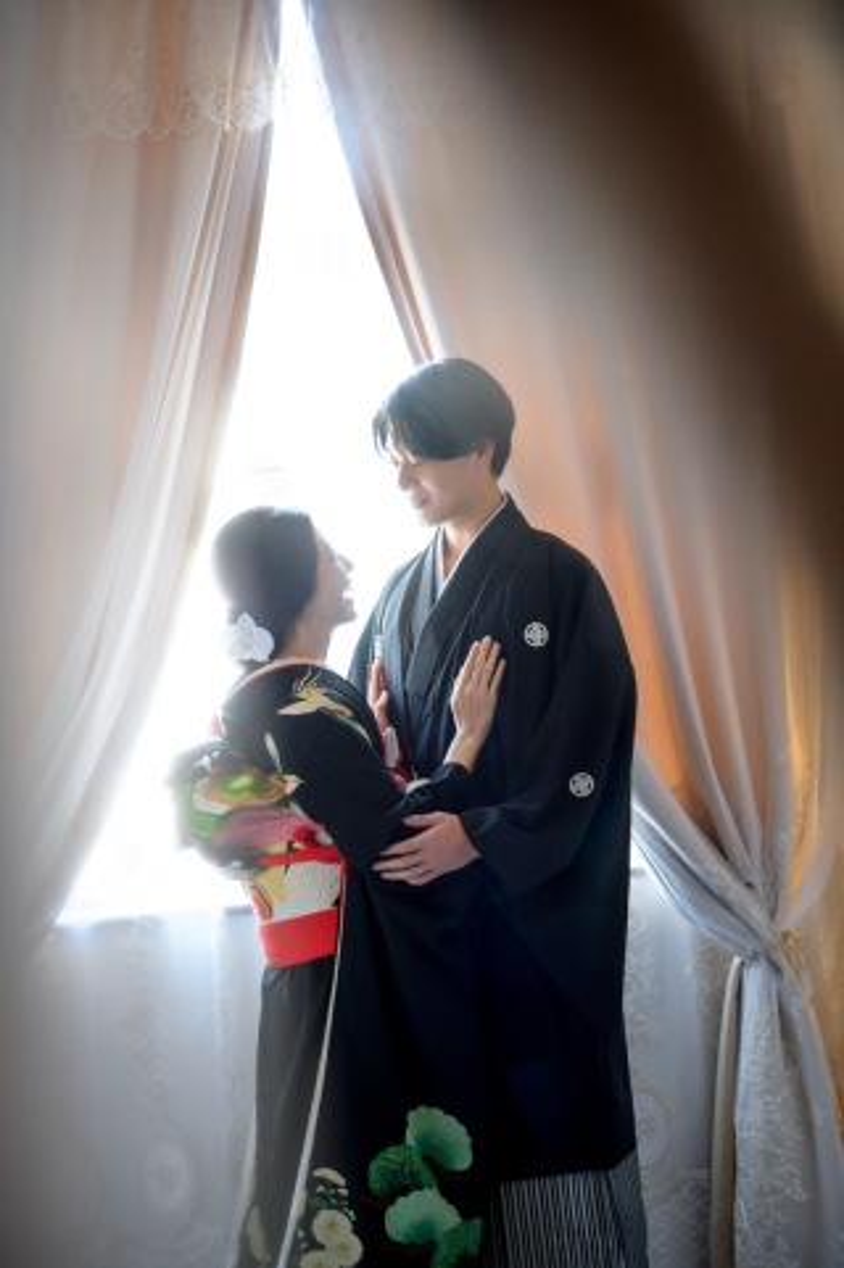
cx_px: 422
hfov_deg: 16.0
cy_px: 634
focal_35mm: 85
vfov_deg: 23.9
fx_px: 2993
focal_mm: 85
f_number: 2
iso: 800
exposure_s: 1/125
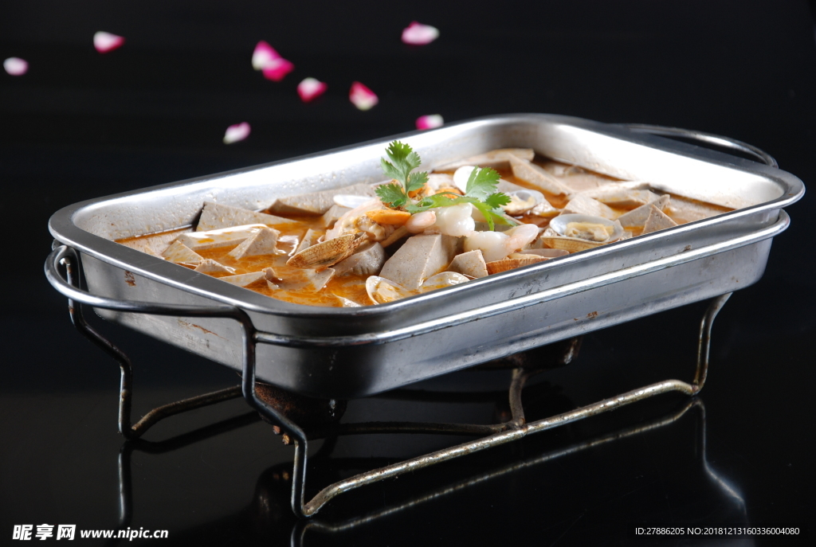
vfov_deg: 10.2
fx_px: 3066
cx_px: 408
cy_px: 274
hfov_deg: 15.2
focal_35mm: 135
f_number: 7.1
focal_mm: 90
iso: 250
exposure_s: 1/160
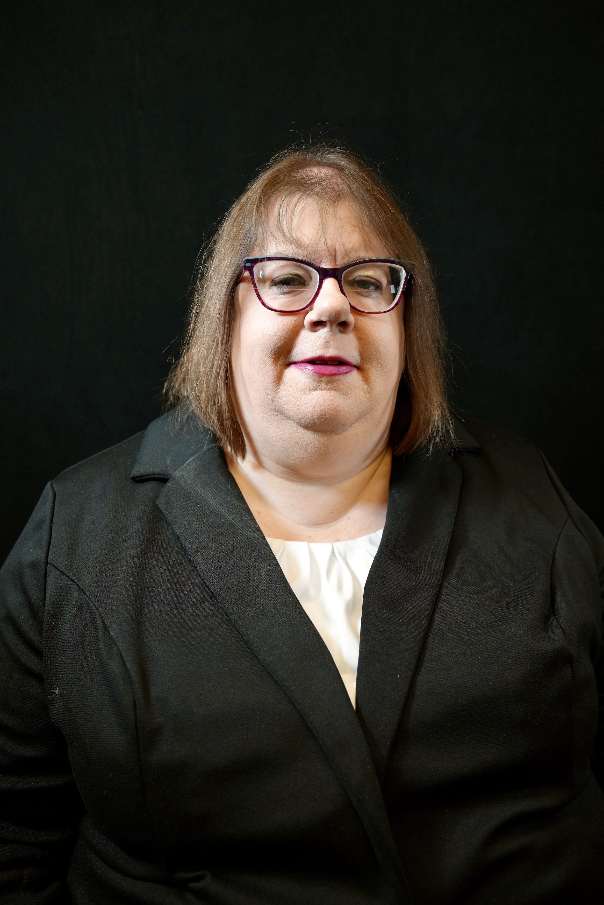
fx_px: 755
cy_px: 452
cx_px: 302
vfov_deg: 61.9
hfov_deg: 43.6
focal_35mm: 30
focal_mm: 30
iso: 1250
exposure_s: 1/160
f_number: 4
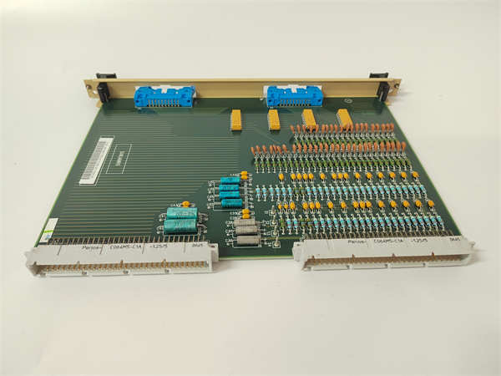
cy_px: 188
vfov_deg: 58.9
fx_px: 333
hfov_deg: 73.9
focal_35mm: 23
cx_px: 250
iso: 1550
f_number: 1.9
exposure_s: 1/50
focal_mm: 5.52
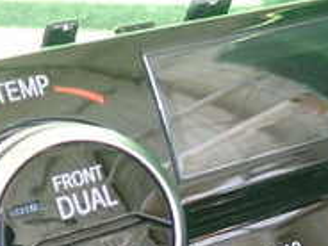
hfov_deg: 19.7
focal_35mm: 98
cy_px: 187
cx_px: 282
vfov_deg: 15.0
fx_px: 929
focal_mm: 5.4
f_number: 2.3
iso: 200
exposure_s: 1/50
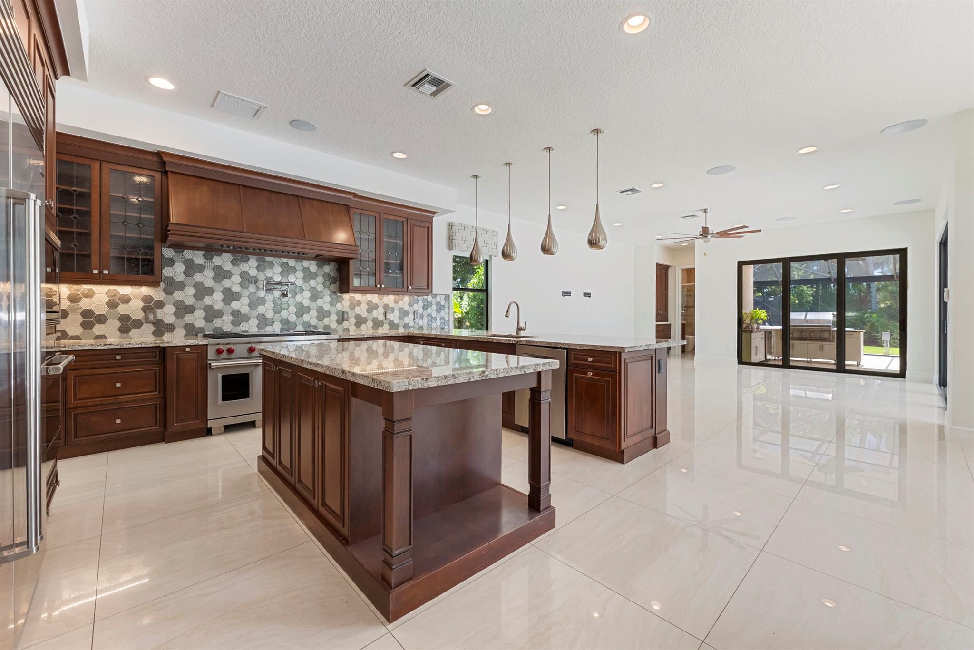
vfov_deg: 78.9
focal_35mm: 15
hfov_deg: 101.9
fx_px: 395
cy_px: 325
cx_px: 487
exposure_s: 1/25
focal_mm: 14.6
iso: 160
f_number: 6.3
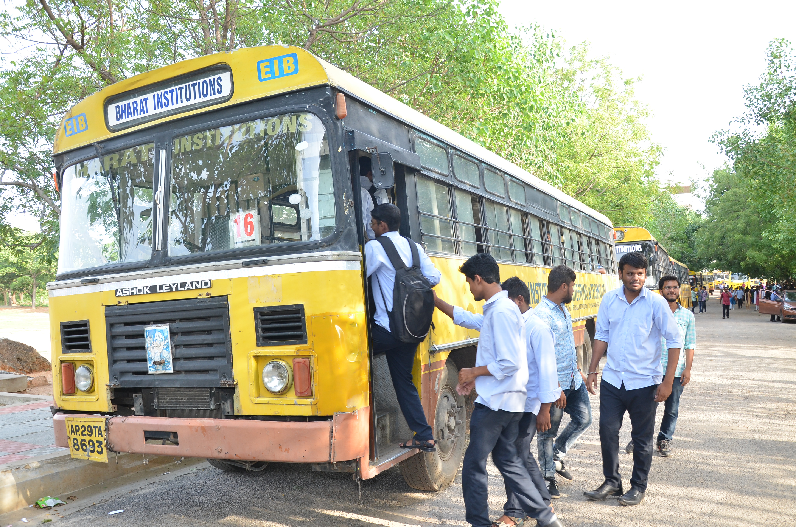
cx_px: 398
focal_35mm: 32
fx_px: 695
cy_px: 264
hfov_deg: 59.6
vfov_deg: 41.5
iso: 400
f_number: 5
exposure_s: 1/125
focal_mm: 21
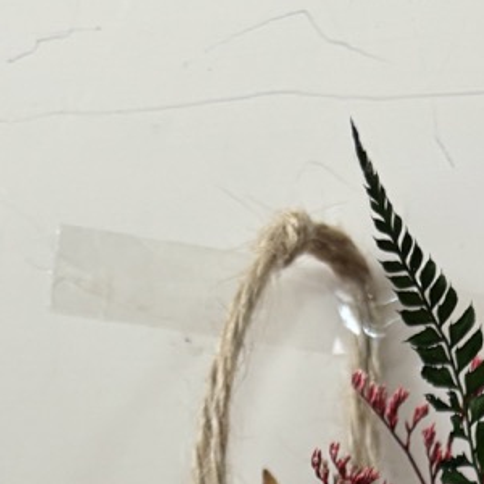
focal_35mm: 98
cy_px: 1000
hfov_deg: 17.7
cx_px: 282
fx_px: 1550
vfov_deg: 14.4
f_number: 1.6
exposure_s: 1/60
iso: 125
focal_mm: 5.96
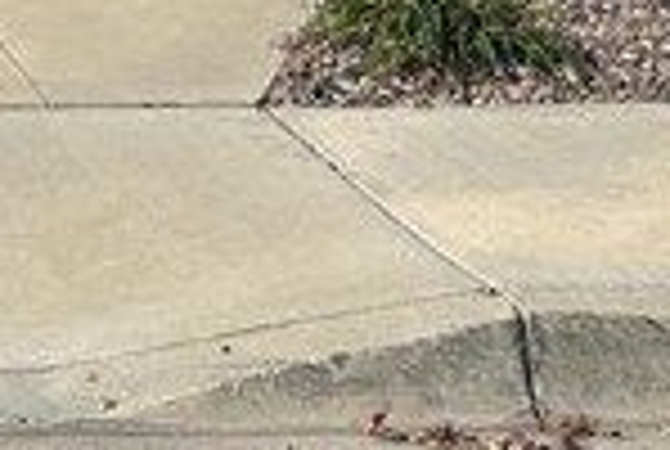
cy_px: -558
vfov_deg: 11.2
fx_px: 1995
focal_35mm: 107
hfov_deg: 17.2
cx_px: -328
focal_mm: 6.86
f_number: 1.78
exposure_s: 1/7042
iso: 80
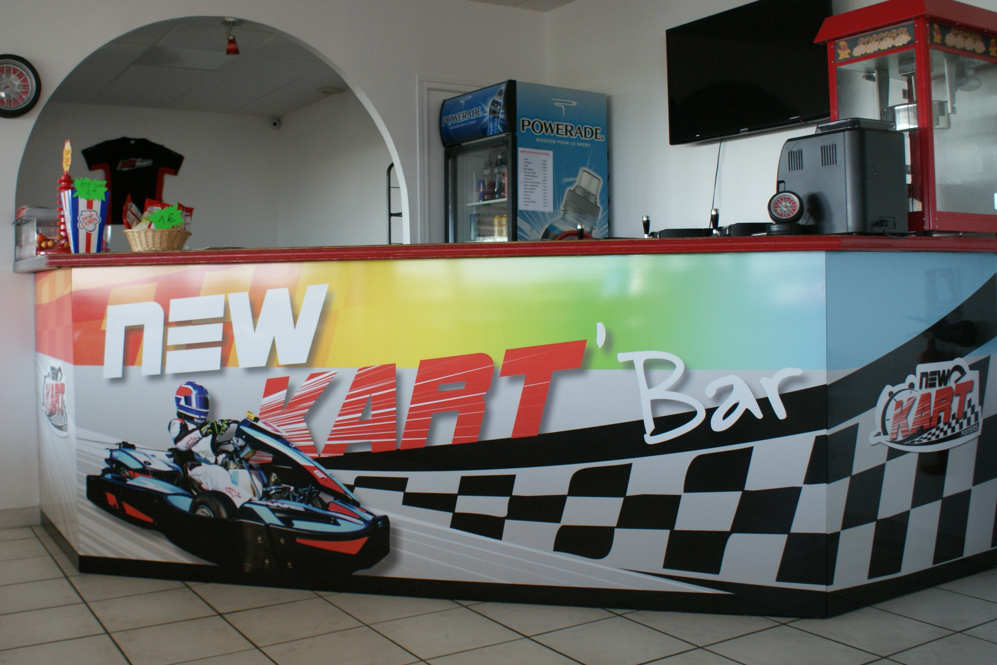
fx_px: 942
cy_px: 294
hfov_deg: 55.8
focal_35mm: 34
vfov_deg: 38.8
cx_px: 478
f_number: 4
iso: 400
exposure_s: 1/250
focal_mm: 20
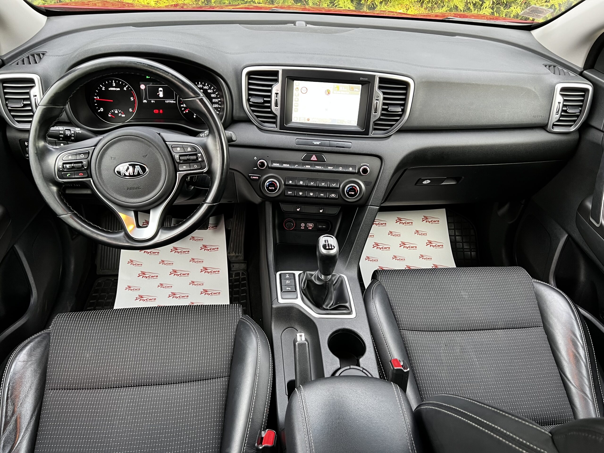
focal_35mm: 26
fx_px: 454
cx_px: 302
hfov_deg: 67.3
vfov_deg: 53.1
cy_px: 226
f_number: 1.5
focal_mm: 5.7
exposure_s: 1/60
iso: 160
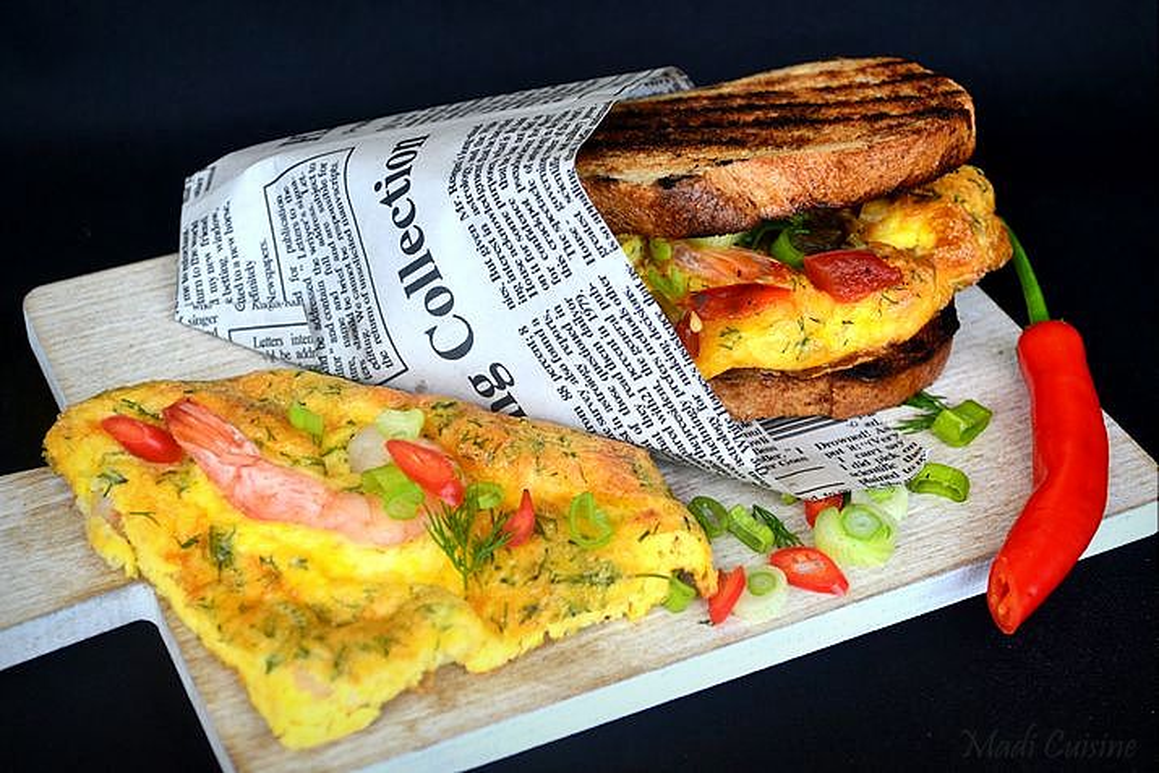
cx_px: 580
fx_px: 2173
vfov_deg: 20.2
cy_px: 386
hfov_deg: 29.9
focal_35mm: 68
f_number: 7.1
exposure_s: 1/25
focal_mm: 45
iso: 400
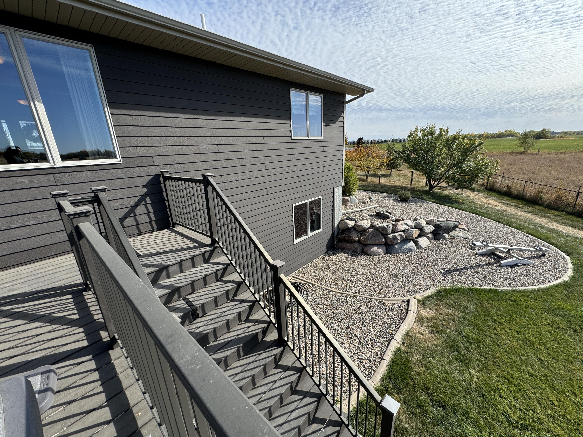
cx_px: 292
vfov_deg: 85.7
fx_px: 236
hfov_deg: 102.1
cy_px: 218
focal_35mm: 14
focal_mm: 2.22
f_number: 2.2
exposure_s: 1/1006
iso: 40
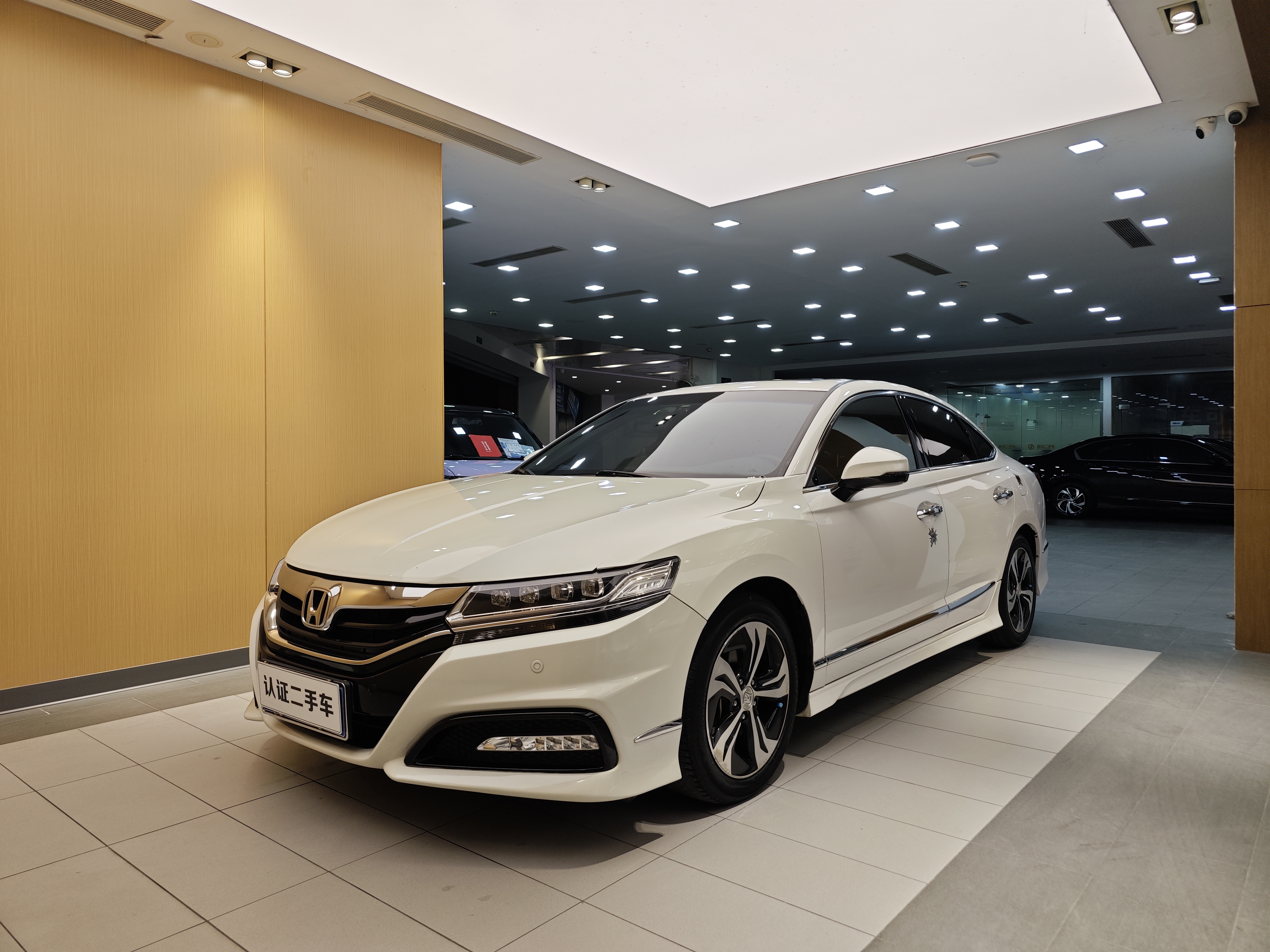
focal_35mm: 23
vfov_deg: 58.9
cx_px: 635
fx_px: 844
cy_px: 476
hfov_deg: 73.9
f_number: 1.9
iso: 50
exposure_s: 1/101
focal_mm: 8.7
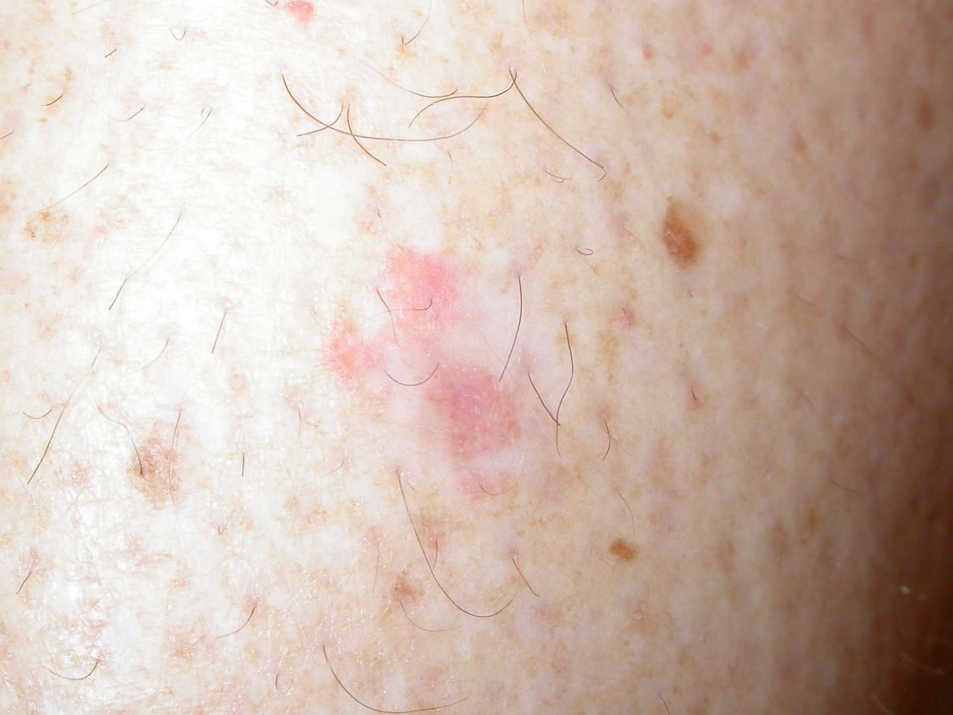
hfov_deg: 20.9
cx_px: 459
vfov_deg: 15.7
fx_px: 2588
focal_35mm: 94
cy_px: 391
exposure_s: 1/86.2
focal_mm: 16.2
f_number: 6.3
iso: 100
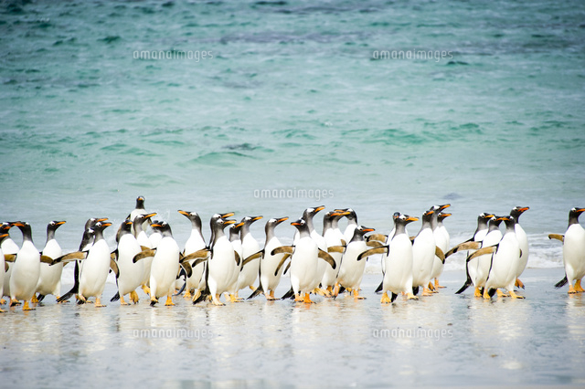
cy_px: 194
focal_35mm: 460
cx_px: 292
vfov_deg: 3.0
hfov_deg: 4.5
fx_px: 7471
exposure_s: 1/1500
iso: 1600
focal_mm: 460
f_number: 8
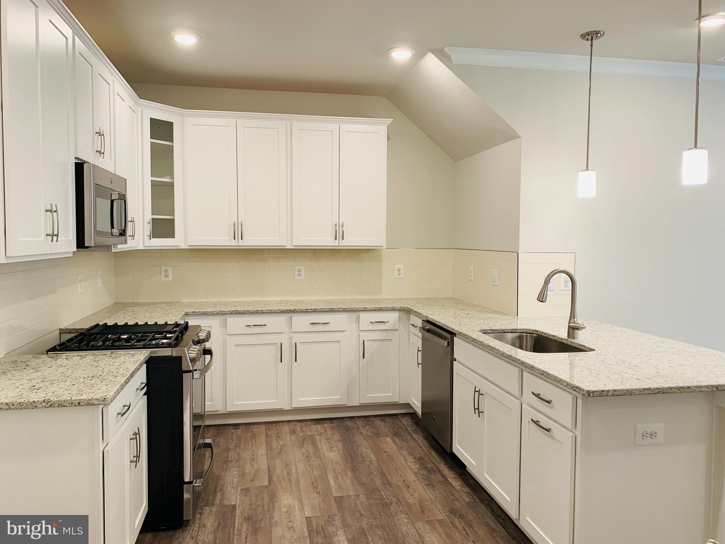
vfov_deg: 53.1
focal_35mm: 26
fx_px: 545
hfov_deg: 67.3
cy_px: 272
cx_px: 362
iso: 64
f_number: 1.8
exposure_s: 1/60
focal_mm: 4.25
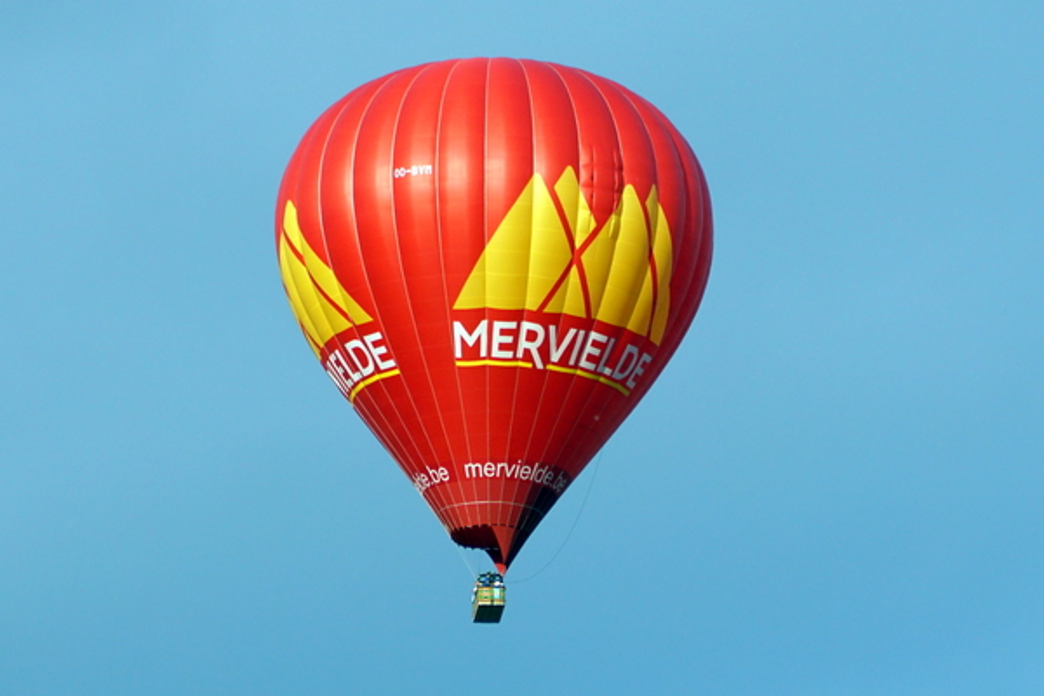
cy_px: 348
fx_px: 8699
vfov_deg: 4.6
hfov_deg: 6.9
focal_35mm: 300
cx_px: 522
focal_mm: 200
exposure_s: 1/800
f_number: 6.3
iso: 250
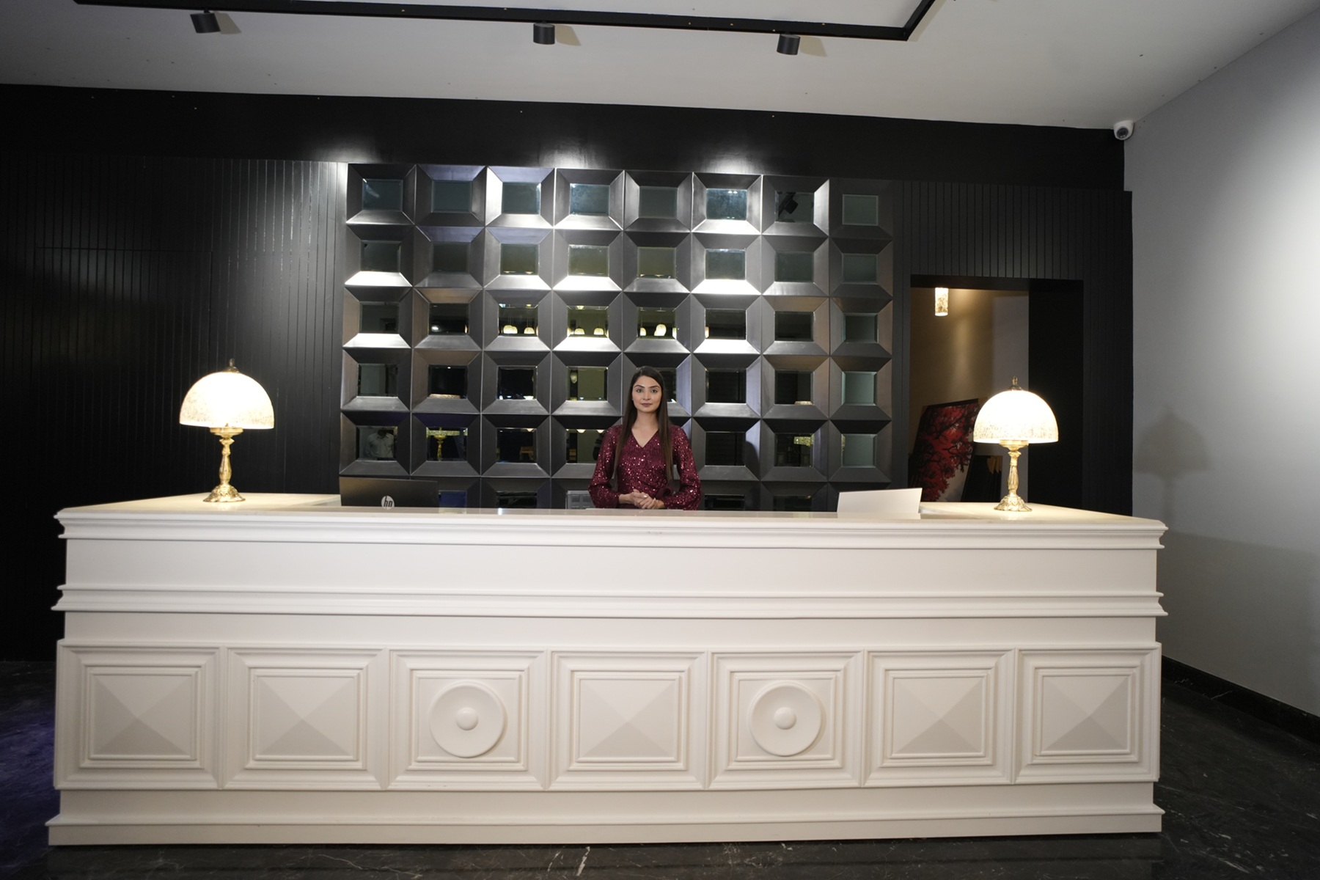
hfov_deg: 90.0
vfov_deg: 67.4
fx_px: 660
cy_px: 440
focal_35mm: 18
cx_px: 660
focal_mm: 18
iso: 2000
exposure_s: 1/100
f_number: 2.8
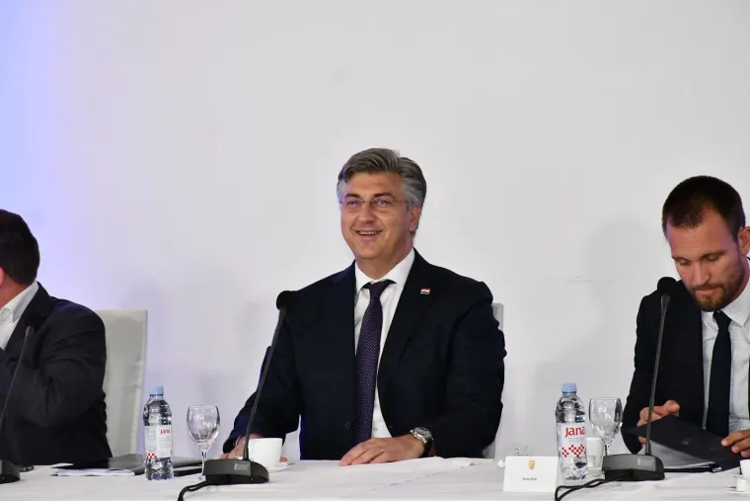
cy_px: 250
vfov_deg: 6.5
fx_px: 4376
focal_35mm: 210
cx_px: 375
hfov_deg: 9.8
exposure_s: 1/125
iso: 2500
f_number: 9
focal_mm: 140
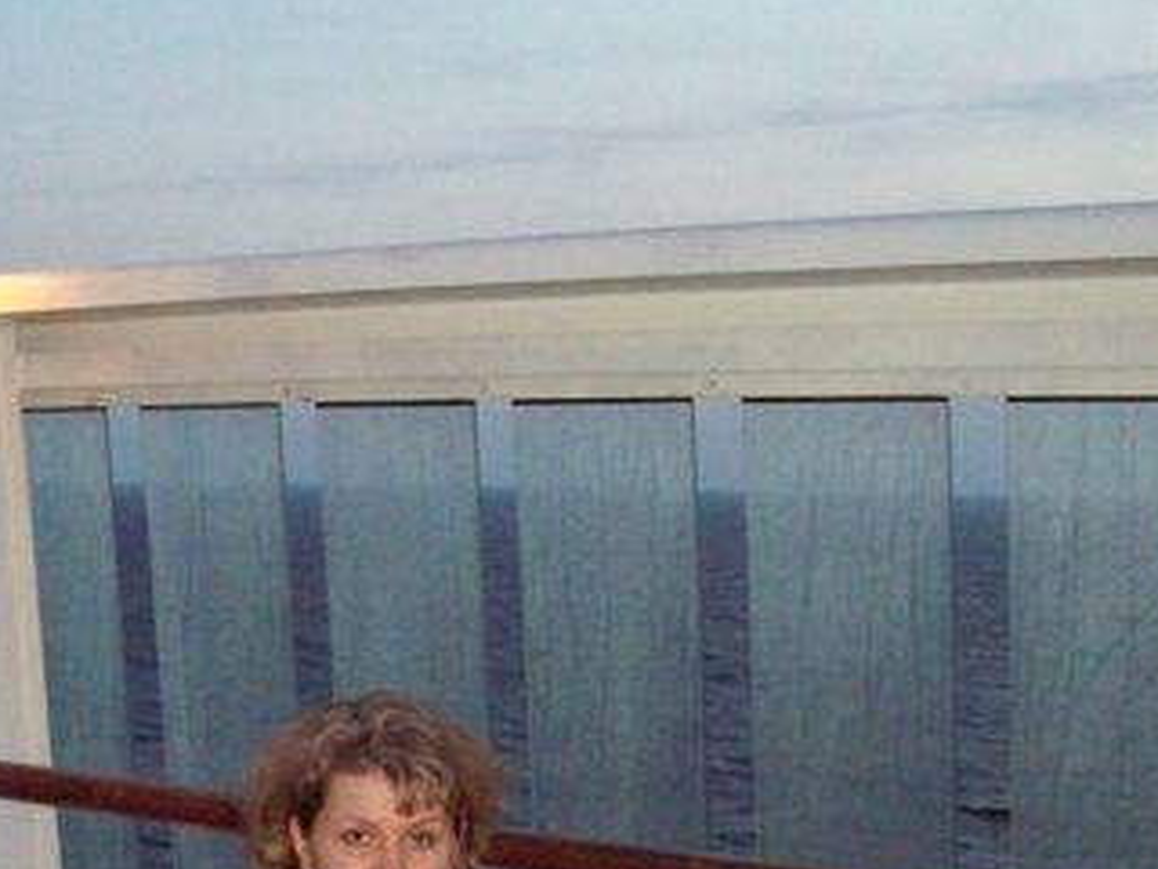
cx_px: 98
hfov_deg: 25.4
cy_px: 797
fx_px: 2476
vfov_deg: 19.5
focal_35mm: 74
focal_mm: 7.9
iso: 1600
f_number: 3.4
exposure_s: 1/125
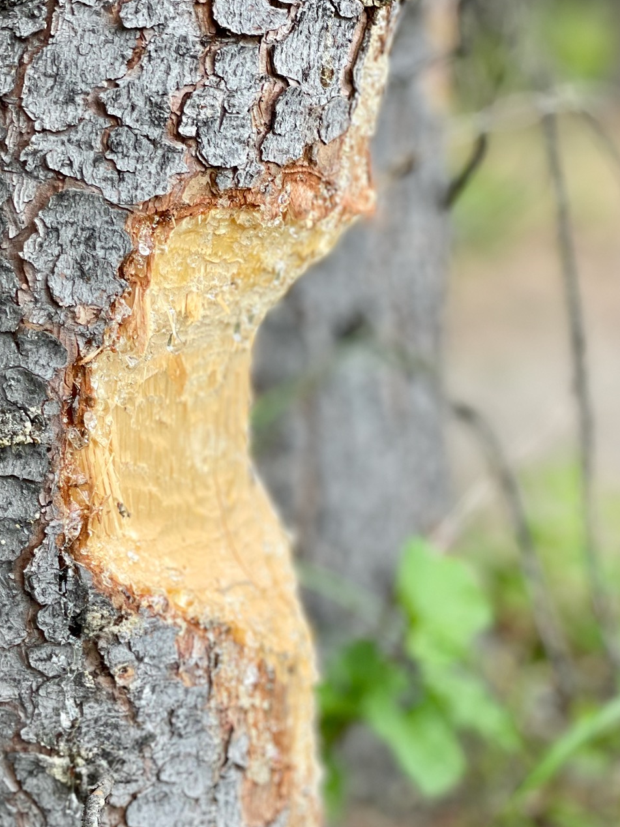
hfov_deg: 17.5
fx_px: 2006
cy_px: 561
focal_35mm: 84
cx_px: 207
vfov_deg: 23.2
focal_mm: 6
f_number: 2
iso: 25
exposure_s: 1/215
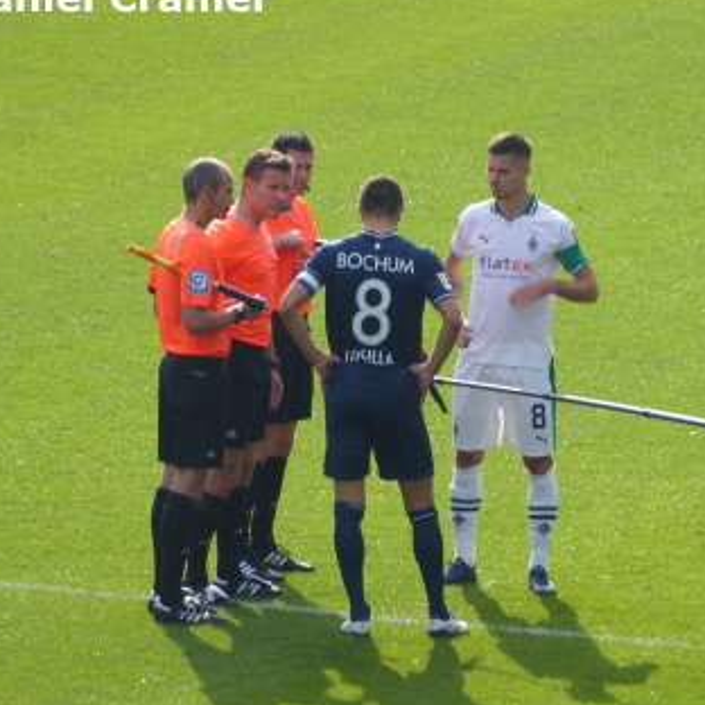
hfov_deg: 1.9
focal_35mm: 918
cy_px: 350
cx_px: 400
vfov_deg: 1.9
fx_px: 21152
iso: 100
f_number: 6.4
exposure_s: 1/125
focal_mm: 129
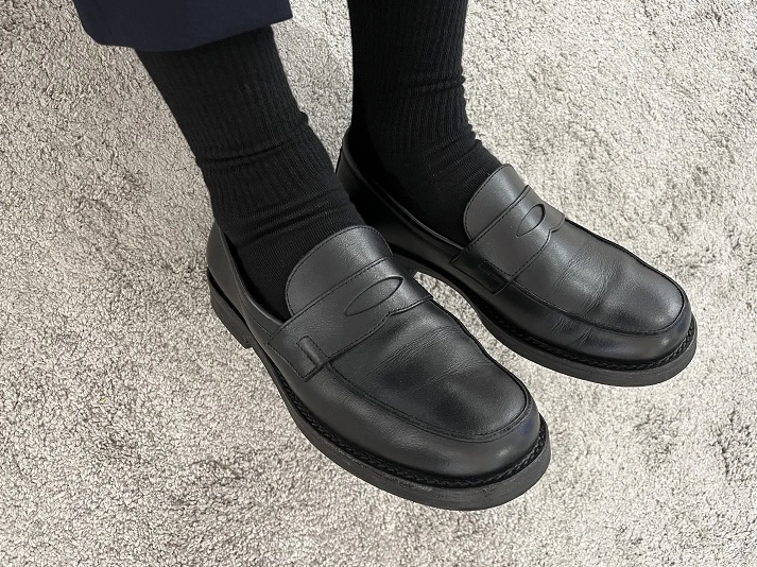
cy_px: 290
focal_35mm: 27
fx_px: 590
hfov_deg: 65.3
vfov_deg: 51.3
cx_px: 388
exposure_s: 1/60
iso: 400
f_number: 1.6
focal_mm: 5.1
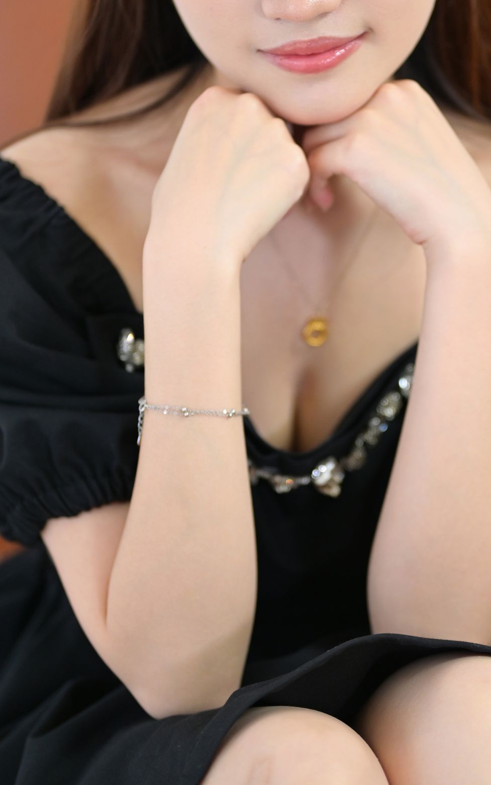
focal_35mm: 88
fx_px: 1884
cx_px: 324
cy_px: 257
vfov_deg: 23.4
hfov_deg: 14.8
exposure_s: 1/100
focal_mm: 50
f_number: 1.8
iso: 720
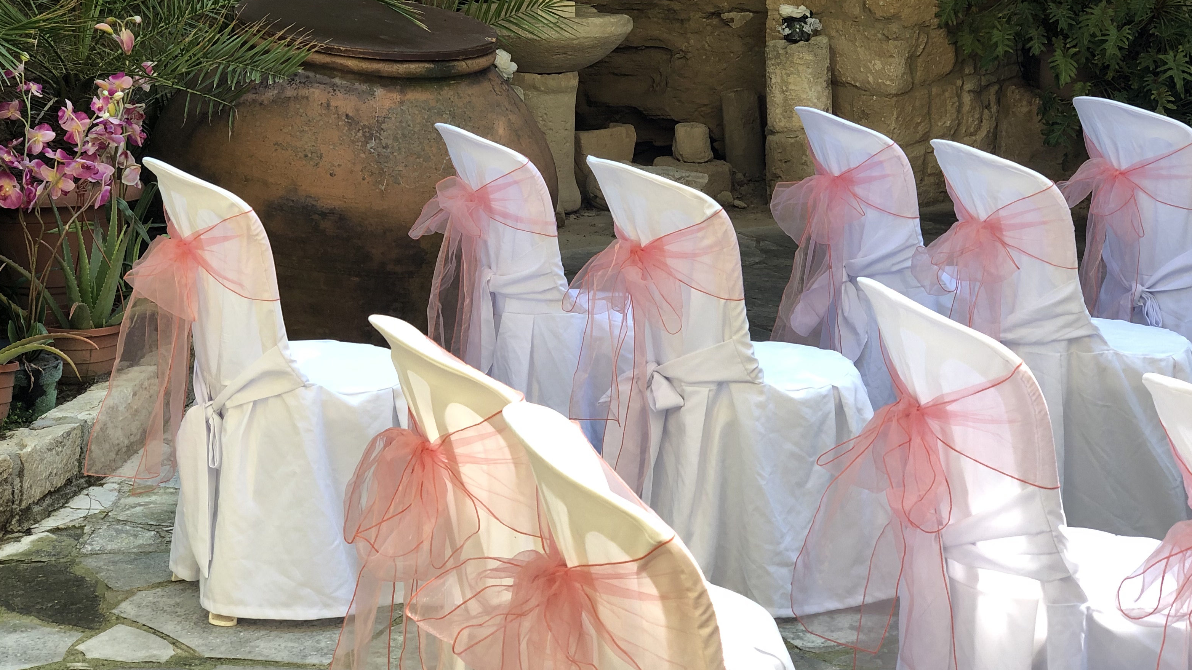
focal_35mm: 73
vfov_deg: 16.4
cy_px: 144
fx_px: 2307
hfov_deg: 29.0
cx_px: 577
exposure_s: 1/120
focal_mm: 6
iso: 25
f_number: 2.4
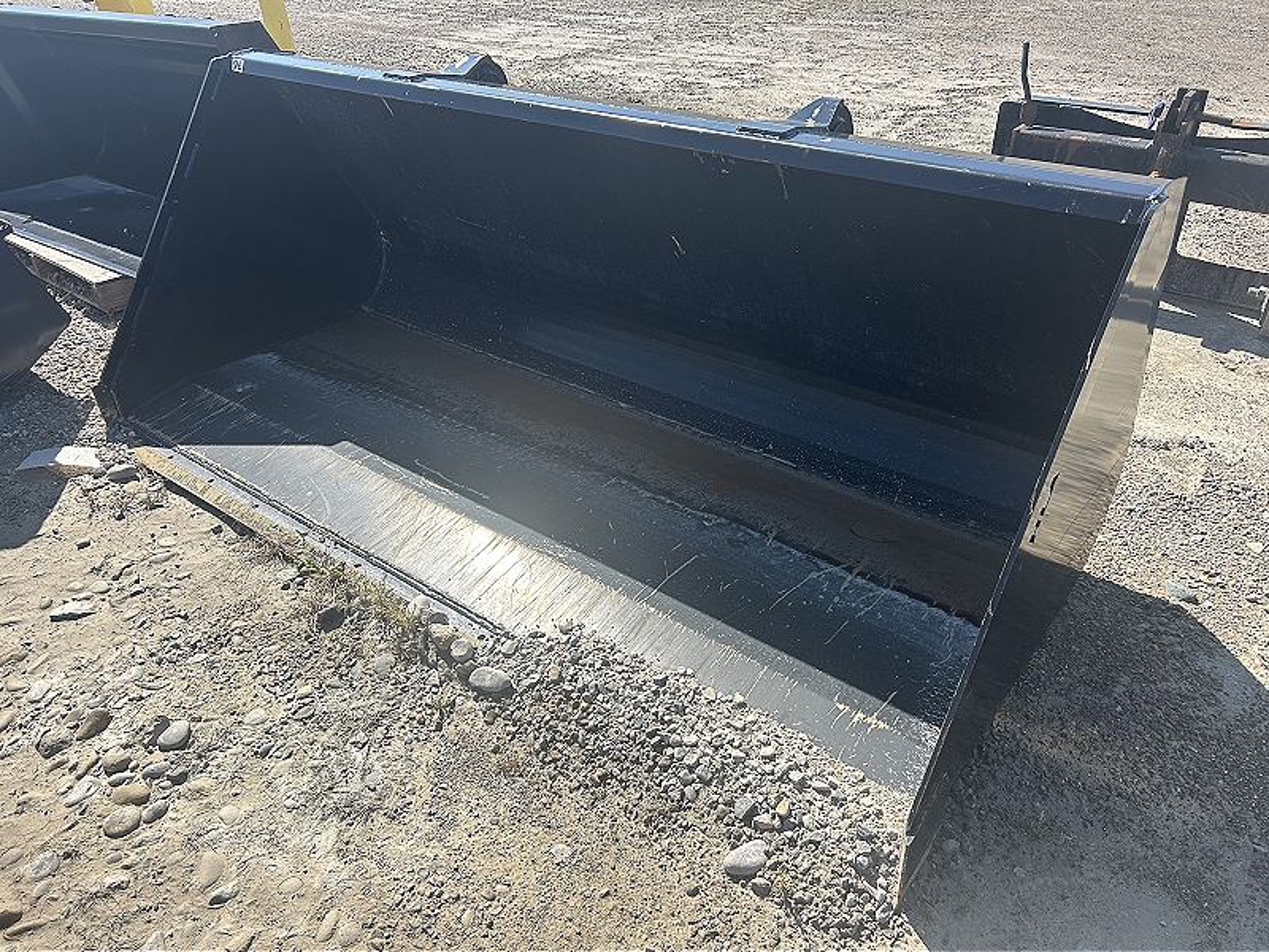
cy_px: 476
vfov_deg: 53.1
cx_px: 634
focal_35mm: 26
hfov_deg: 67.3
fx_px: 953
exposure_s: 1/3077
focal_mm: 5.7
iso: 50
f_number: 1.5
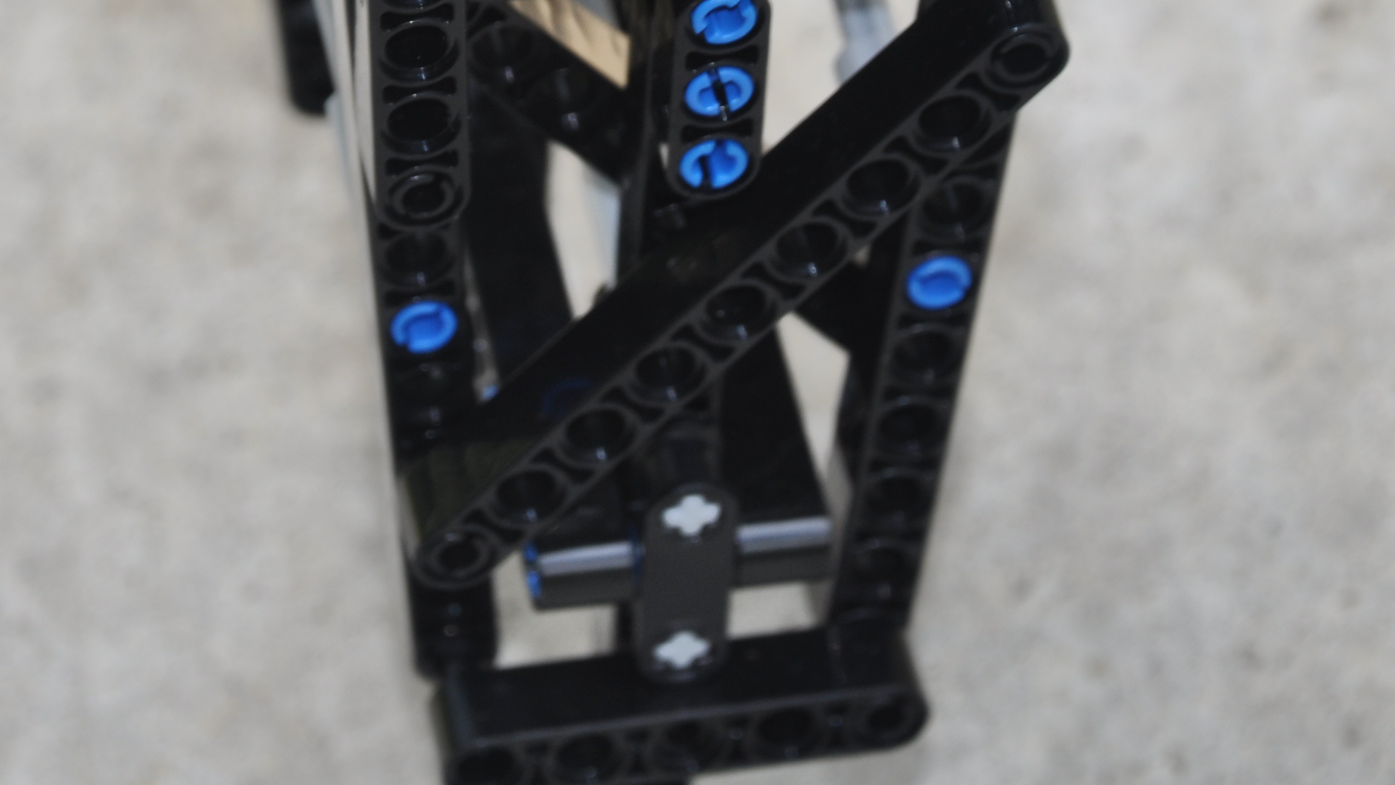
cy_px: -53
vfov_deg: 3.1
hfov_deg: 5.5
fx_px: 14611
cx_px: 568
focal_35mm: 395
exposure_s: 1/200
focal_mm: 135
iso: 200
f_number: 9
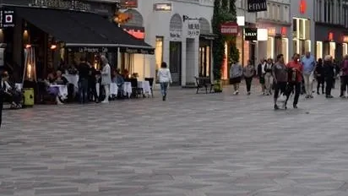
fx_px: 1292
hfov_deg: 15.3
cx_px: 178
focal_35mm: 140
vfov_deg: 8.6
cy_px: -41
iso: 400
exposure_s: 1/80
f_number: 4.5
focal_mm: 34
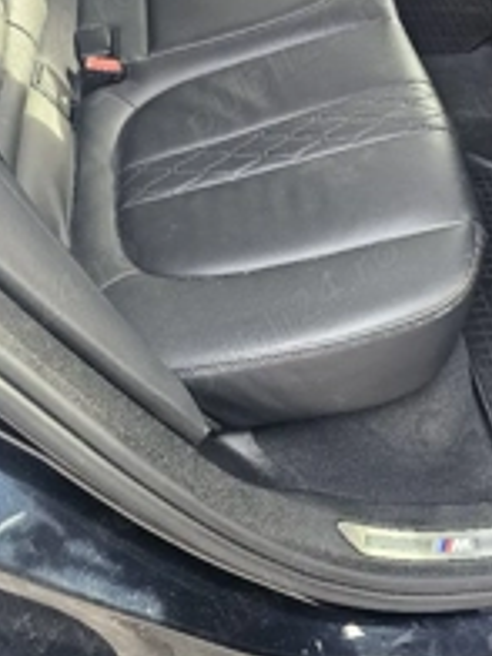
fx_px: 891
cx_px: 358
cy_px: 97
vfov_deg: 38.3
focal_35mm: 47
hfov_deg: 30.5
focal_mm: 6.3
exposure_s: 1/101
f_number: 1.7
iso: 200
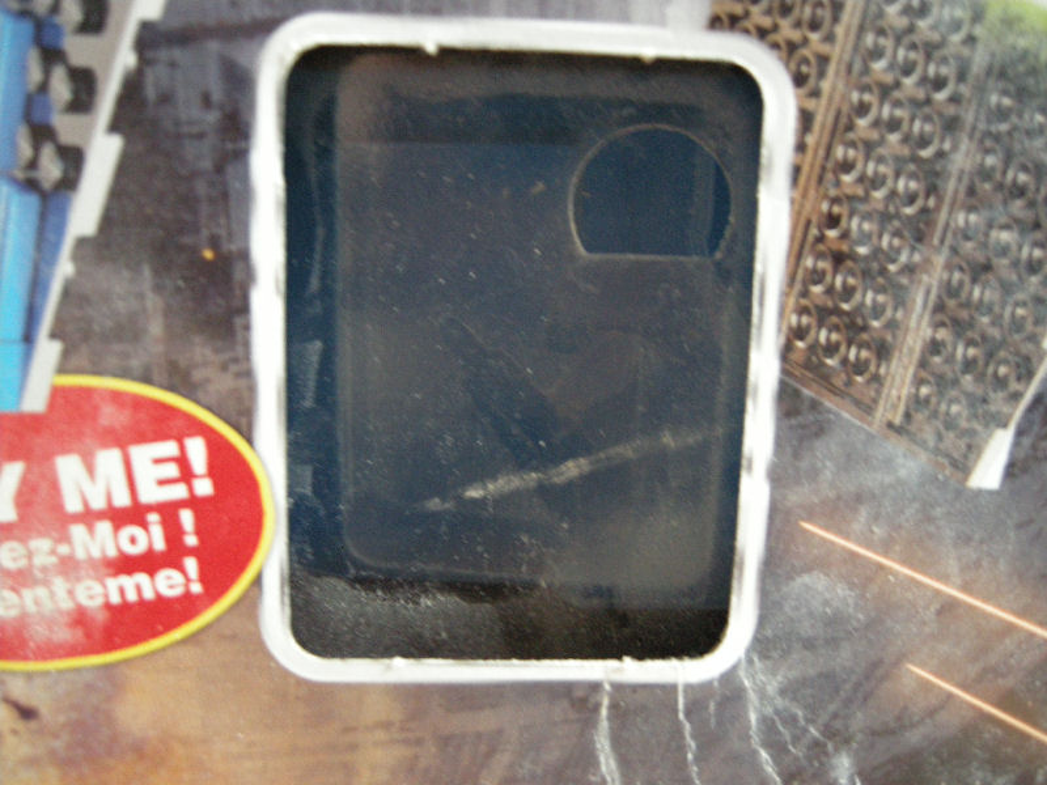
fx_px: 1059
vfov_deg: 40.7
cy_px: 392
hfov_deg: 52.6
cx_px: 524
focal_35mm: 35
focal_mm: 7.5
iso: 400
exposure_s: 1/10.1
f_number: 2.7
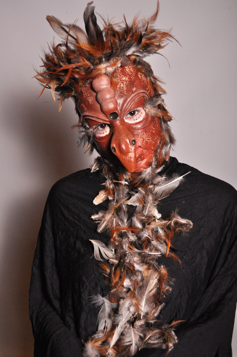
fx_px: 445
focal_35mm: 45
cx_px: 118
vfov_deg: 43.7
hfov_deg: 29.8
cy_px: 178
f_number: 5.6
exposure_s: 1/160
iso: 1600
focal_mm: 30
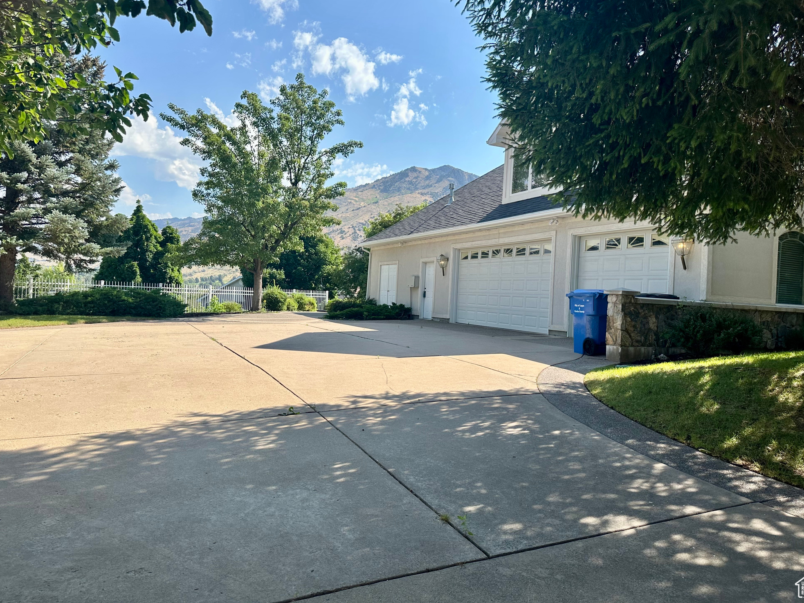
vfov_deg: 54.9
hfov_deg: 69.4
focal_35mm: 25
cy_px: 290
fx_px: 581
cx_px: 406
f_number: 1.78
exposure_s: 1/3058
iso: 80
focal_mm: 6.86
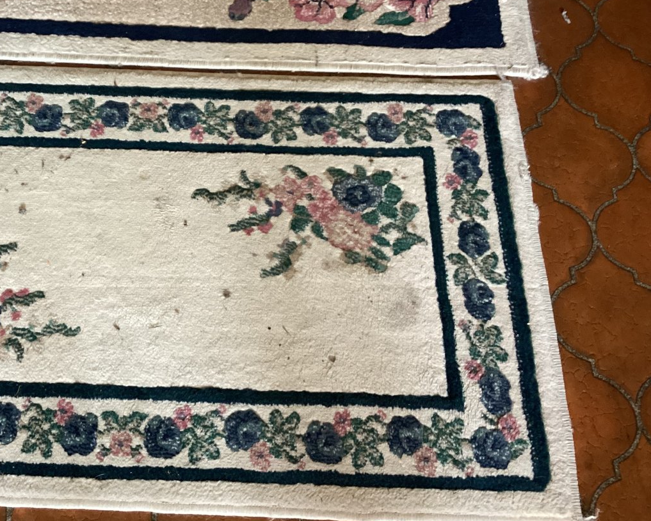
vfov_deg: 33.3
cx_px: 183
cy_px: 211
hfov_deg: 40.3
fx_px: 867
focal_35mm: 45
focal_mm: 3.3
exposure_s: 1/40
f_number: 2.4
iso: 320
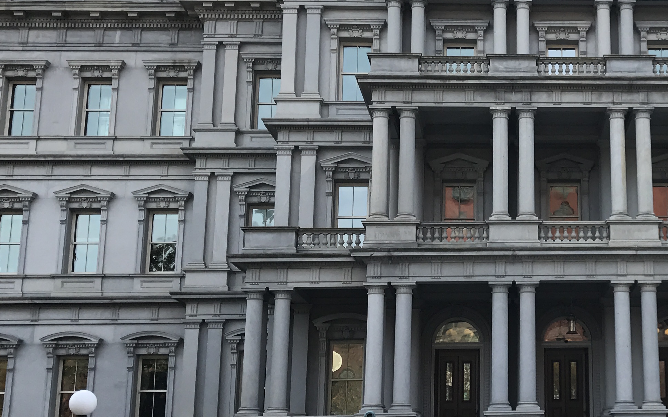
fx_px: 1129
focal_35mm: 62
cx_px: 575
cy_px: 186
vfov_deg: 20.9
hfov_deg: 31.7
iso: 20
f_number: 1.8
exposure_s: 1/772
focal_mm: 3.99
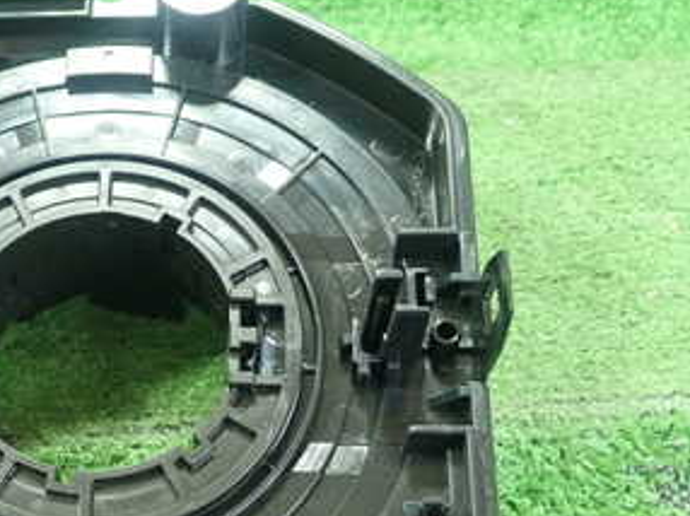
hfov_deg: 29.6
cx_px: 84
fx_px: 1255
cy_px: 371
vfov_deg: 23.1
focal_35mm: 63
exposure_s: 1/125
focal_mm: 5.5
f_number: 2.3
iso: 800
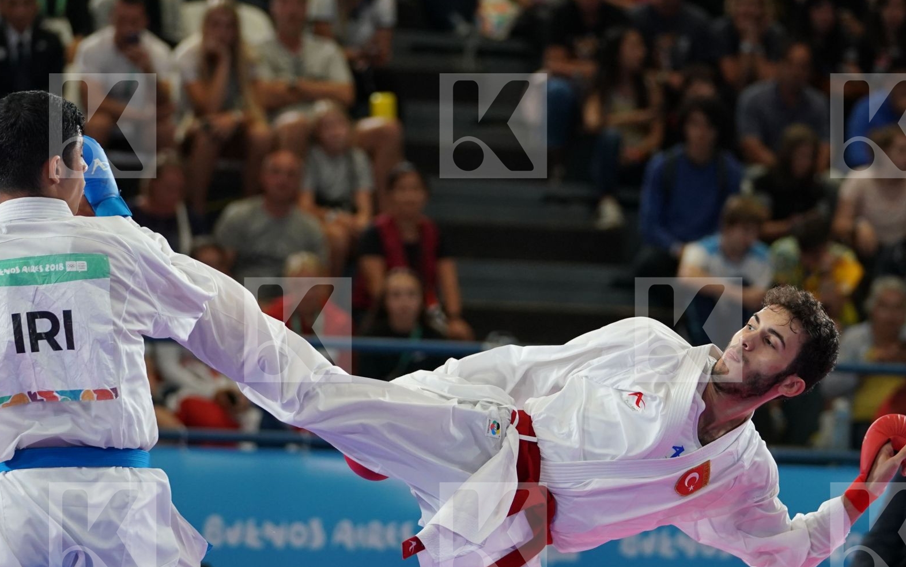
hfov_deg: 9.4
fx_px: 5532
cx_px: 493
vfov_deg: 5.9
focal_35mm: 224
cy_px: 330
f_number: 2.8
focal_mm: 128
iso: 1600
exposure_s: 1/1000
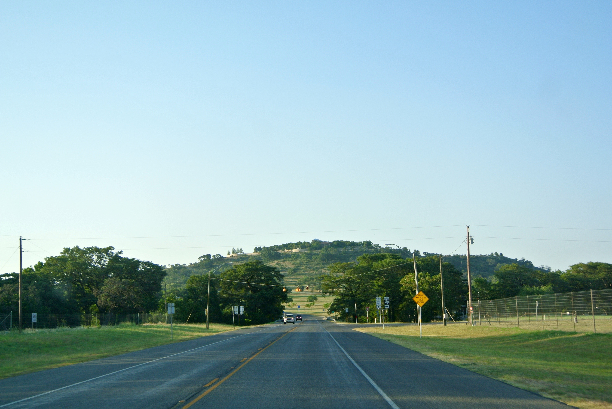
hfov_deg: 32.8
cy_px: 204
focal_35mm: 61
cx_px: 306
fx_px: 1038
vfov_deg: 22.3
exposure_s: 1/160
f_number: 5
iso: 100
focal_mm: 22.9
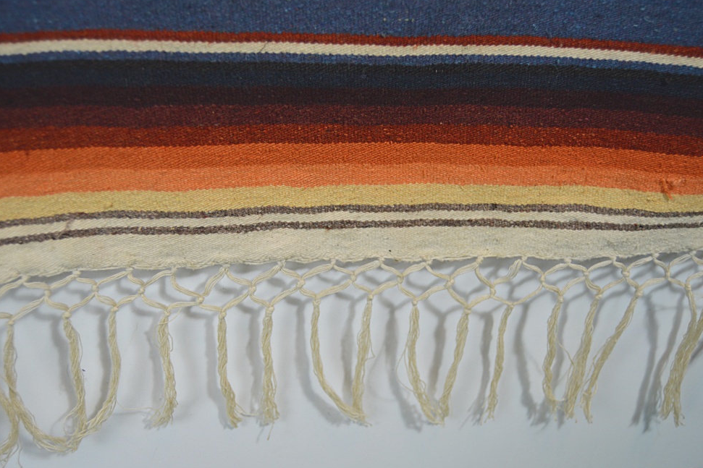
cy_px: 230
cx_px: 347
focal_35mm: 36
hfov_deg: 53.8
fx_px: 693
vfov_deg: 37.3
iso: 400
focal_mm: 23
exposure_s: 1/60
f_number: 3.8
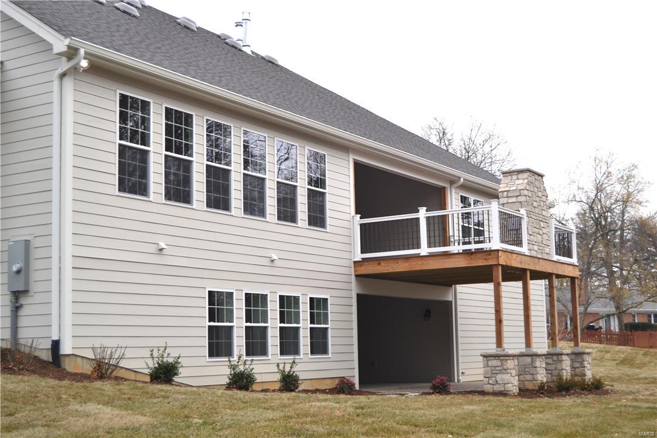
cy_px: 219
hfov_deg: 37.9
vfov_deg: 25.8
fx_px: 958
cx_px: 328
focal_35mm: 52
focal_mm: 35
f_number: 5
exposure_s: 1/200
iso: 100
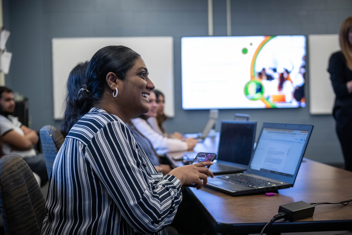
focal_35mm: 55
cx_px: 176
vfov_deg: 24.6
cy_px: 118
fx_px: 538
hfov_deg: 36.2
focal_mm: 55
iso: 3200
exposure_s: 1/200
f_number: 2.8
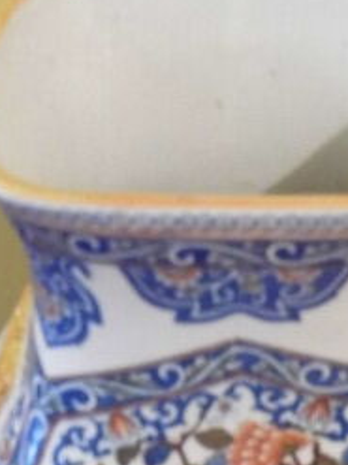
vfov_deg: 17.5
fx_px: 1462
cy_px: 486
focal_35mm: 109
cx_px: 218
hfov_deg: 13.6
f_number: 3.3
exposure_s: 1/8
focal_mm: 7.6
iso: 400
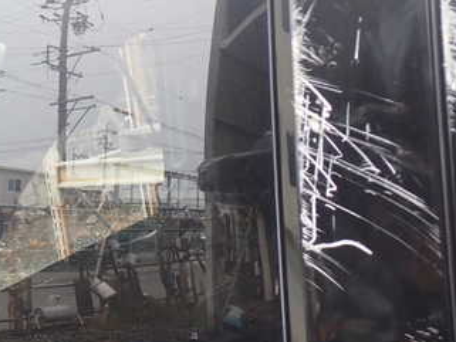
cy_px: 160
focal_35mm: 56
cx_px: 47
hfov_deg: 32.6
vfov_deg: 26.1
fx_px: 738
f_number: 3.2
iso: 100
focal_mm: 5.4
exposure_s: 1/80
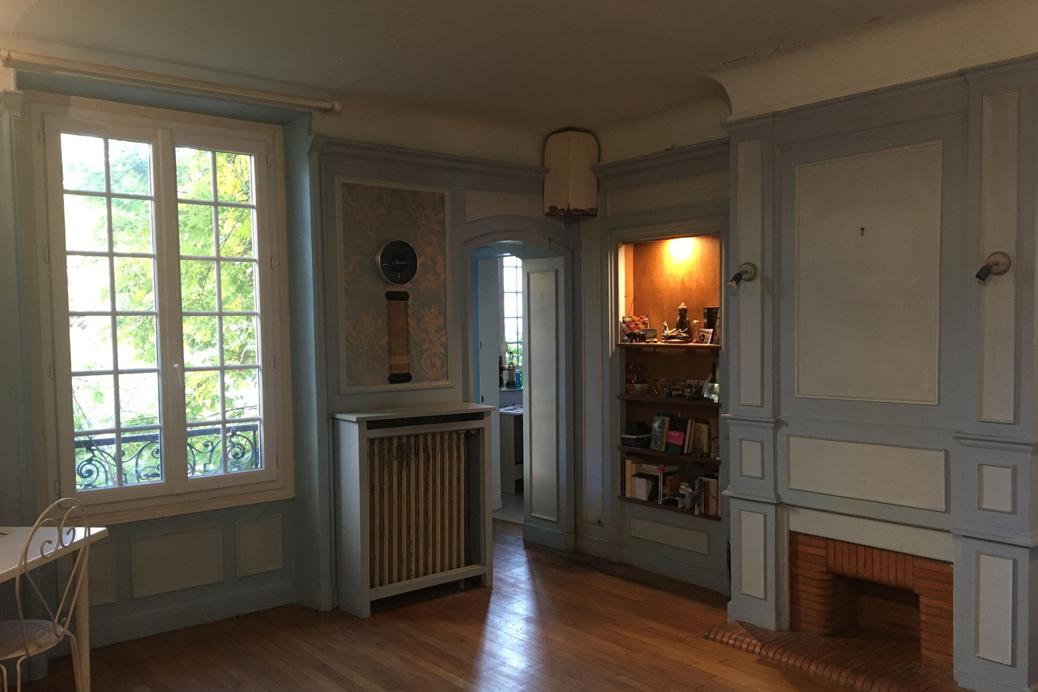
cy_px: 369
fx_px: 894
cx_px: 520
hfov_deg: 60.3
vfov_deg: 42.3
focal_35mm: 31
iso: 160
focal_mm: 4.15
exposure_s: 1/33
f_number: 2.2
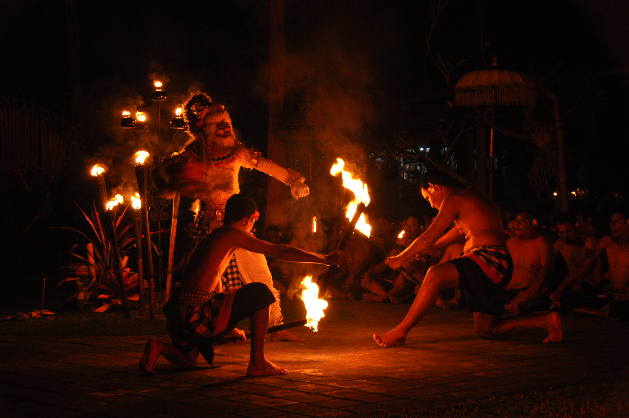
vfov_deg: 18.9
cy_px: 209
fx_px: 1256
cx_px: 314
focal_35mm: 72
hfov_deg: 28.1
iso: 1400
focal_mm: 48
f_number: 4.5
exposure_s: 1/30
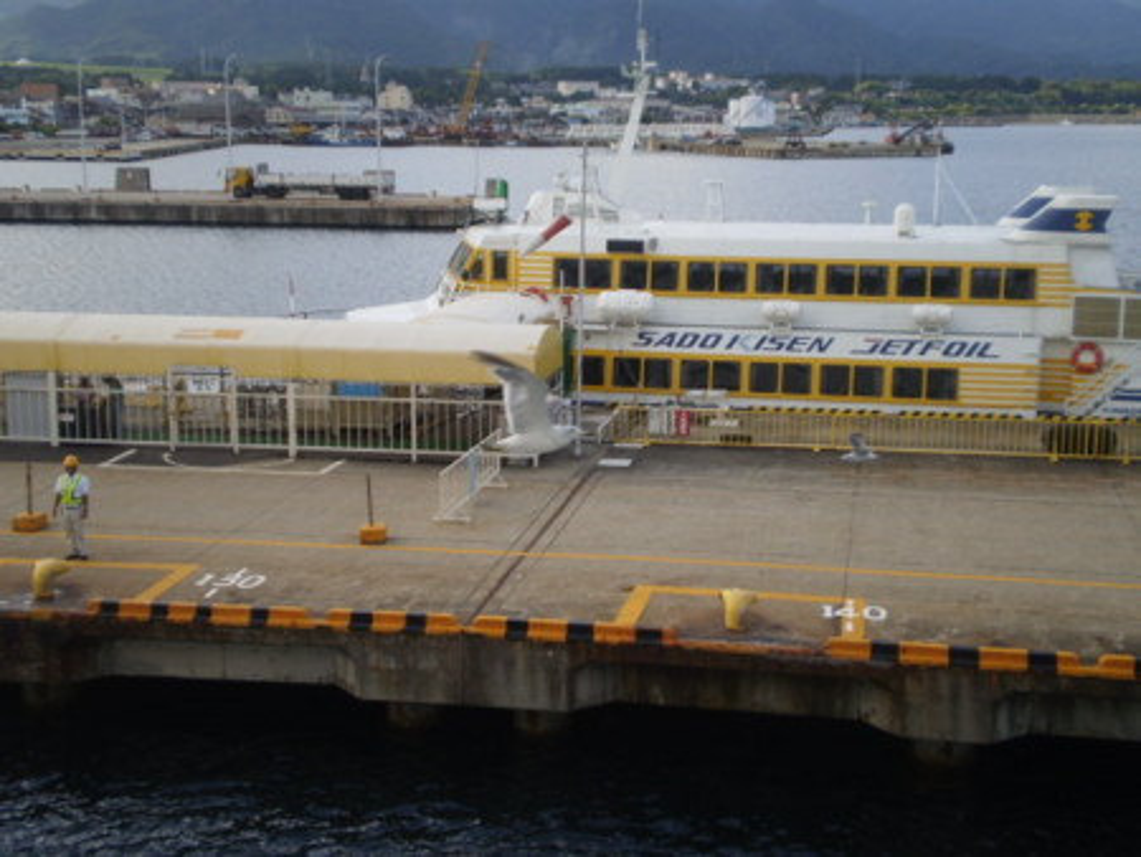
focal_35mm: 53
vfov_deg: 27.5
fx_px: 1748
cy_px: 428
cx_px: 570
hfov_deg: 36.2
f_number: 3.9
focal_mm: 9.3
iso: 64
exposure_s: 1/400
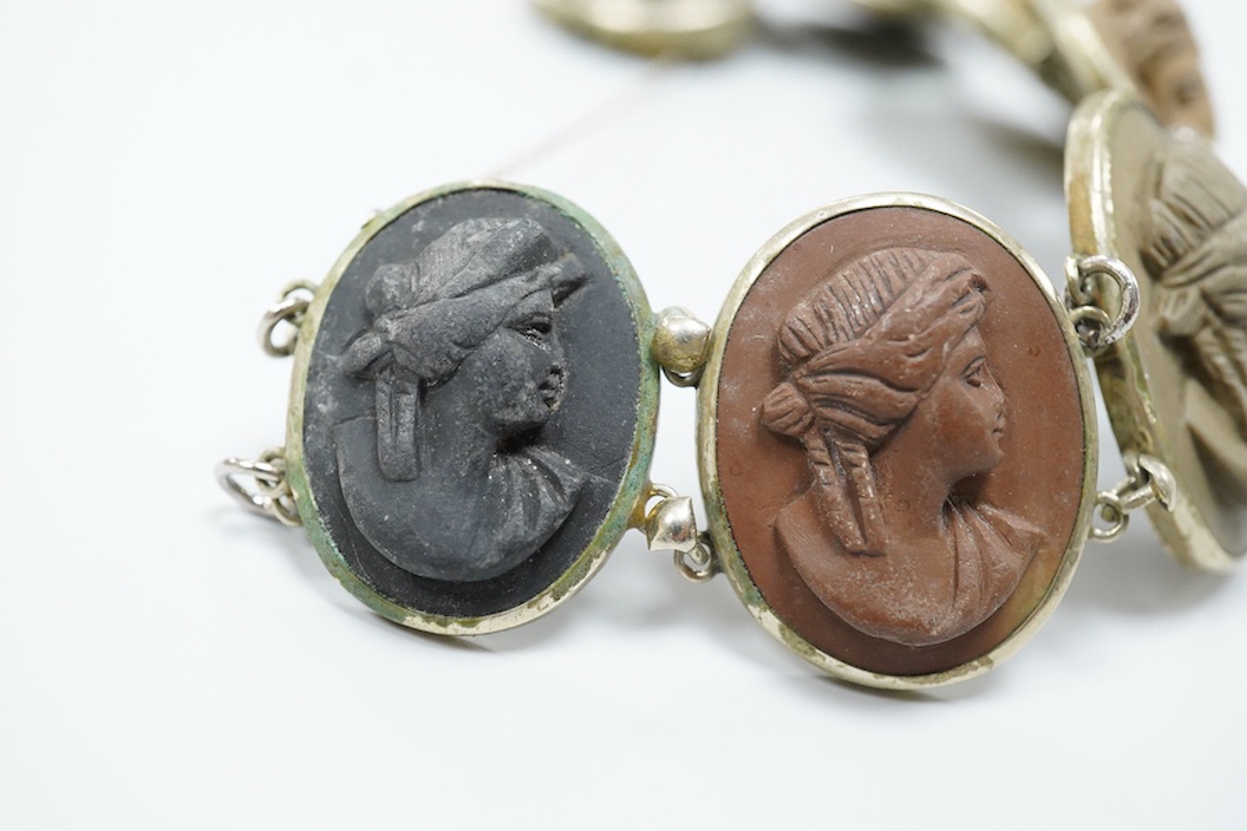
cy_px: 416
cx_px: 624
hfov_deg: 43.6
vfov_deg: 29.9
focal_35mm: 45
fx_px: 1559
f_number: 10
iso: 2500
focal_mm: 30
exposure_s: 1/100
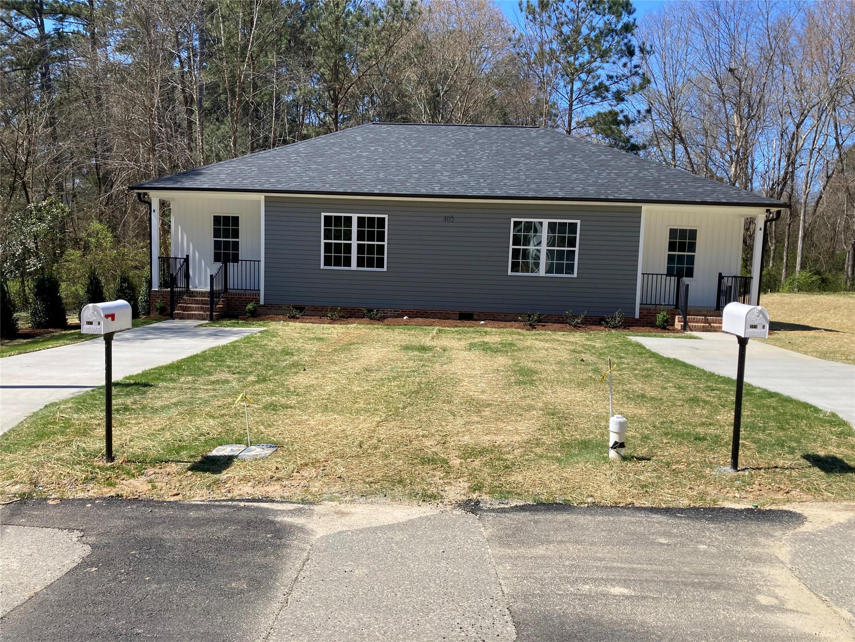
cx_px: 428
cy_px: 321
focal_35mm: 28
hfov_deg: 63.4
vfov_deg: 49.7
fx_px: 692
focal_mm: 3.99
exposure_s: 1/1621
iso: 20
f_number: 1.8
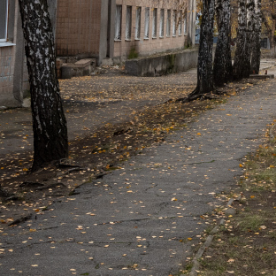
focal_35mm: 124
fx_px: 1119
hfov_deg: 12.5
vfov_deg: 13.7
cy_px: -49
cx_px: 537
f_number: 7.1
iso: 400
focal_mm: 35
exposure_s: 1/200
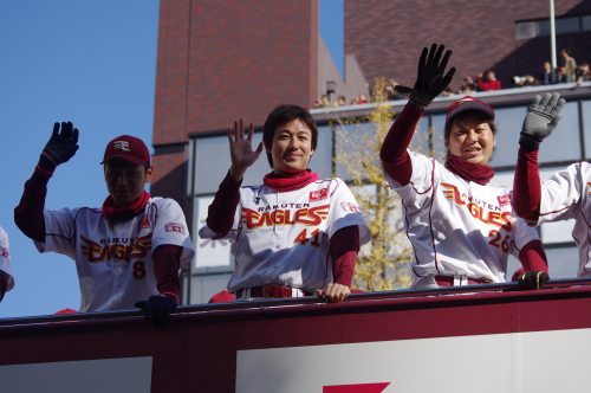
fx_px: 1541
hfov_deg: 21.7
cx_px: 296
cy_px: 196
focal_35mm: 94
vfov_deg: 14.5
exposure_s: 1/2000
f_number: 5.6
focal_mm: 62.5
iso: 400
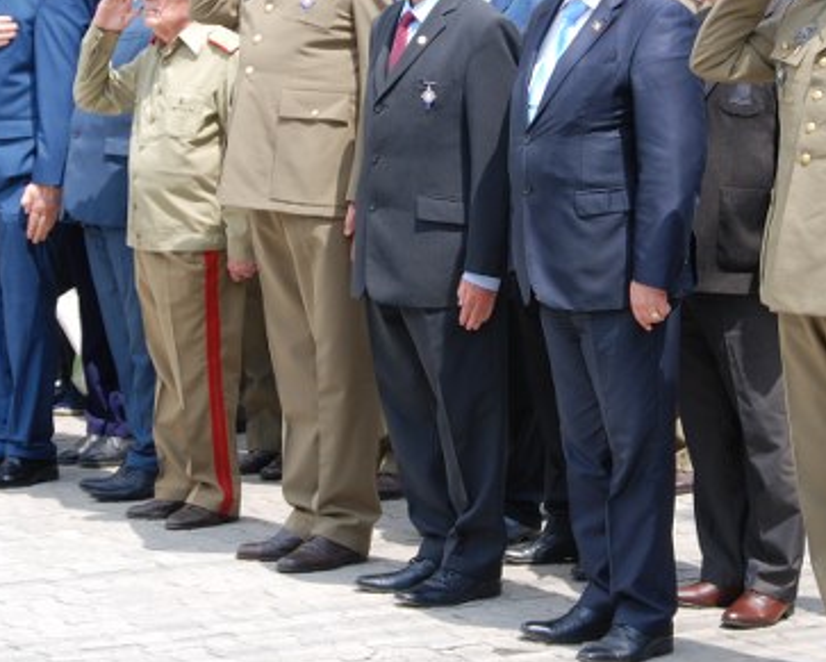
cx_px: 519
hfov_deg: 12.9
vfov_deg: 10.3
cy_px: 91
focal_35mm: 149
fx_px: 3645
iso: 100
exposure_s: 1/125
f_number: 5.6
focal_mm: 48
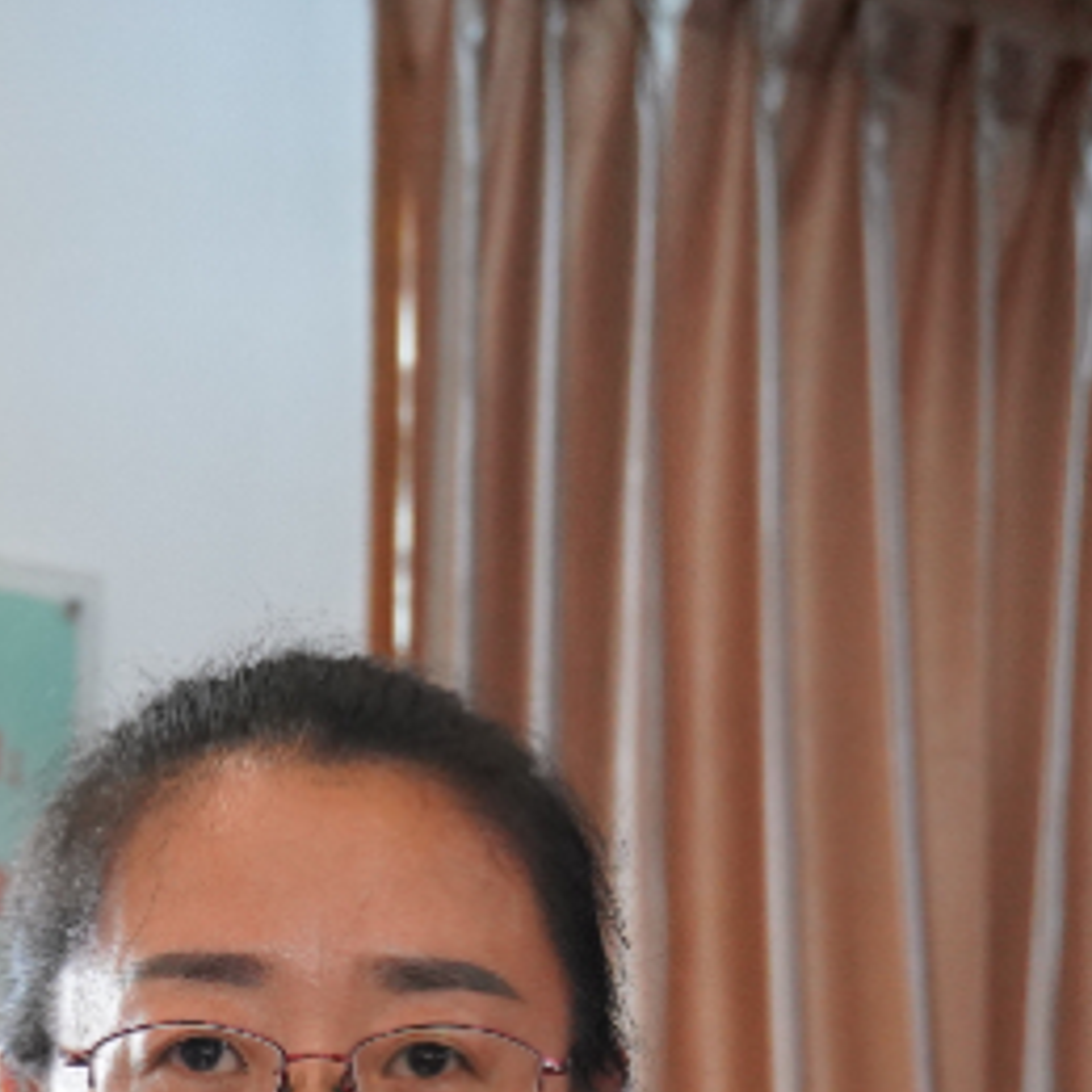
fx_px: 4783
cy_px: 1644
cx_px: 218
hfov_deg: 13.0
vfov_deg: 12.4
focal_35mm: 134
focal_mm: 32
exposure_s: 1/160
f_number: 4
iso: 2500
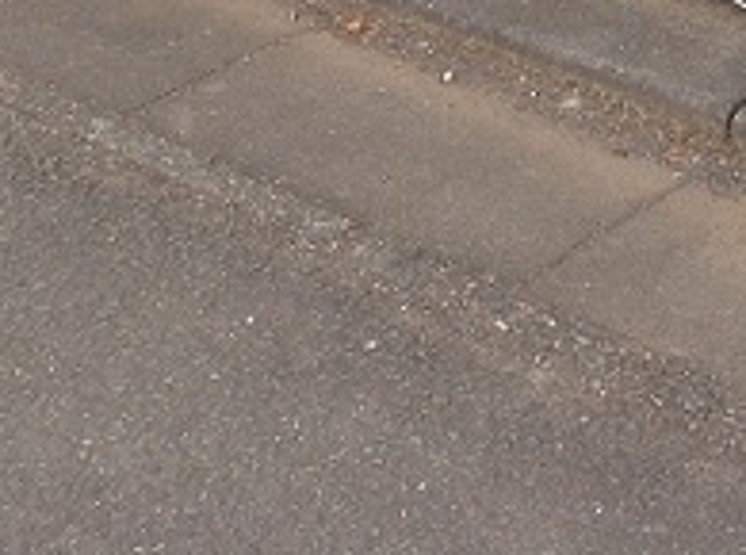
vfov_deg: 11.6
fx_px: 2557
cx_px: 1060
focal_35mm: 119
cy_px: -375
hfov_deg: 15.5
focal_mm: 4.28
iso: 50
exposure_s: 1/540
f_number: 2.4
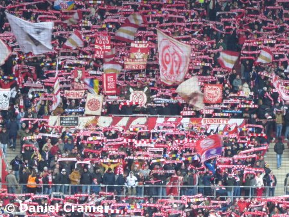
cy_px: 108
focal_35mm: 373
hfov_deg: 5.3
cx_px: 144
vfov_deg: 4.0
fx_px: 3116
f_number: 6
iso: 400
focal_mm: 66.8
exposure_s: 1/25
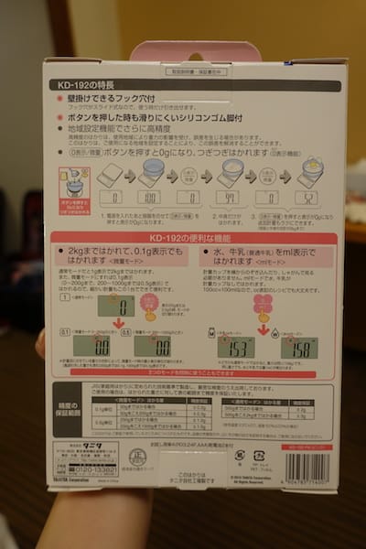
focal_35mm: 24
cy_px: 274
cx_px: 183
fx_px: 366
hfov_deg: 53.1
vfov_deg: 73.7
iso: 125
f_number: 2
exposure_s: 1/30
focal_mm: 8.8
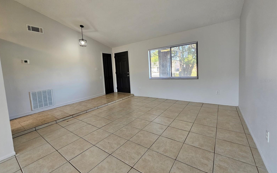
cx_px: 136
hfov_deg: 105.3
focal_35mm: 14
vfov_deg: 78.5
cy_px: 80
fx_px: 106
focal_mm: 2.2
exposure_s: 1/60
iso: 125
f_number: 2.2
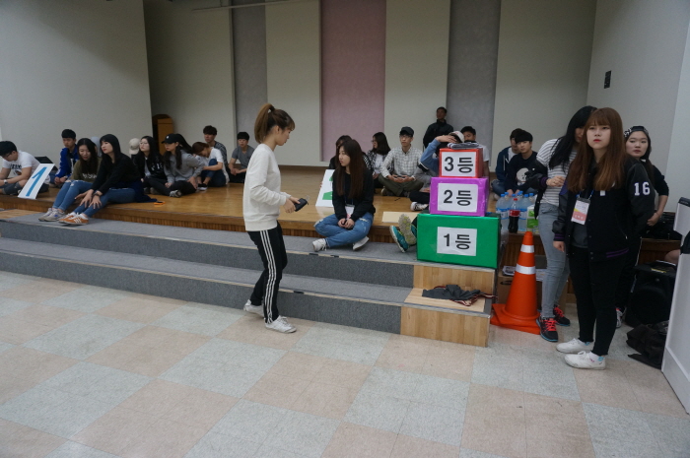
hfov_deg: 73.8
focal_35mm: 24
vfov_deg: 53.0
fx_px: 459
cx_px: 345
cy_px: 229
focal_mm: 16
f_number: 4
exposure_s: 1/160
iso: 800
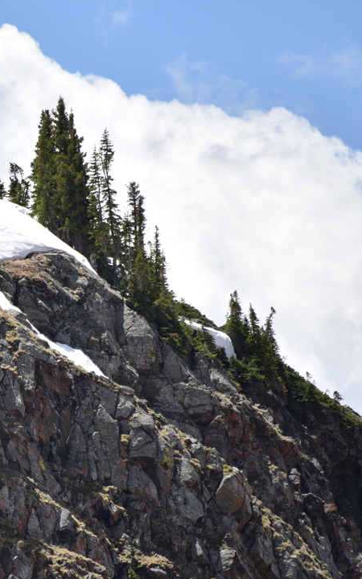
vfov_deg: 3.9
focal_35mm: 544
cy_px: 328
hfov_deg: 2.4
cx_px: -85
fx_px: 8587
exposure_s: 1/640
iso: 140
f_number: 5.6
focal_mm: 300
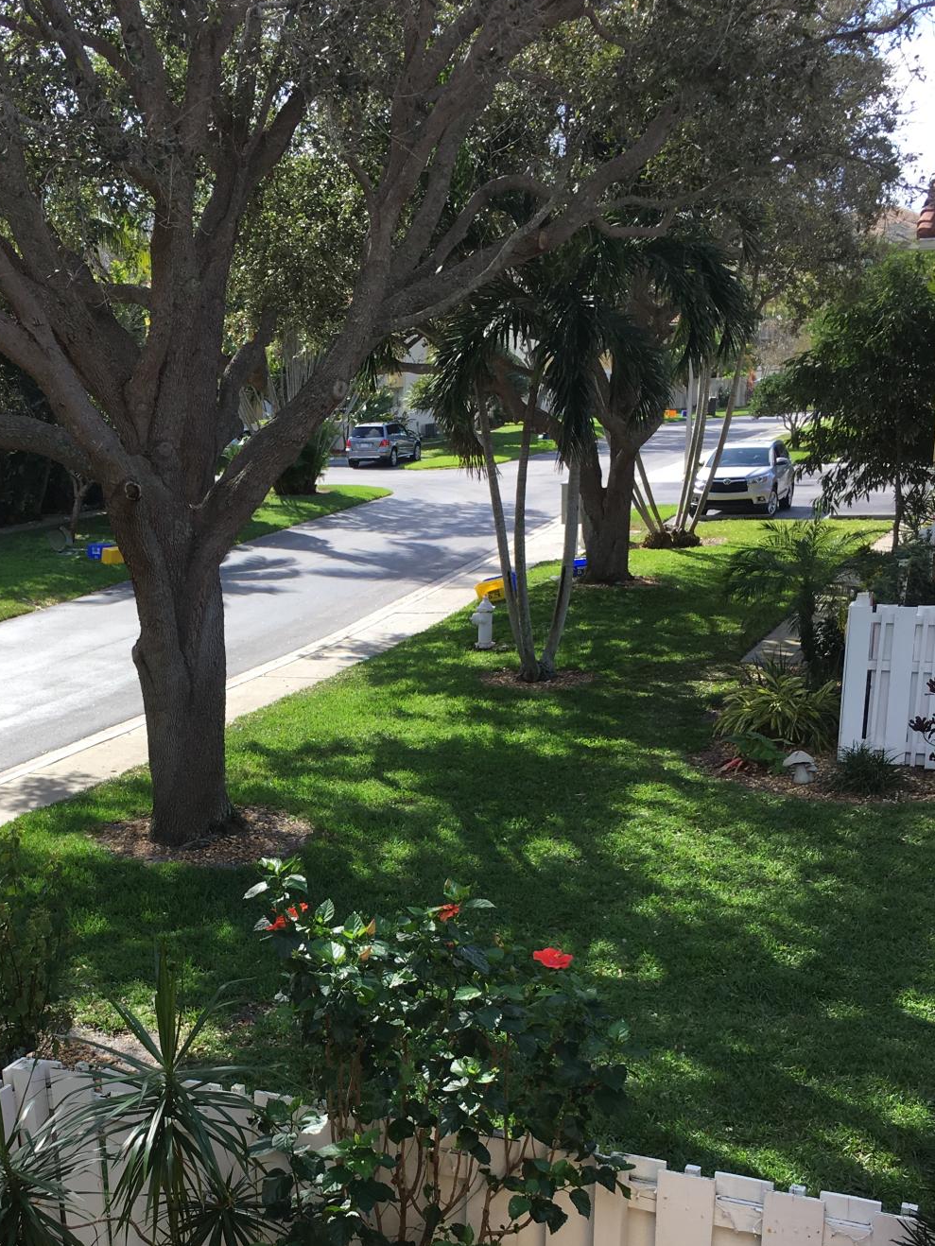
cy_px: 916
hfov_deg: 32.3
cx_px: 230
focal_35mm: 44
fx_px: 1584
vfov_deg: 41.8
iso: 25
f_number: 2.2
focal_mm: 4.15
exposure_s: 1/610
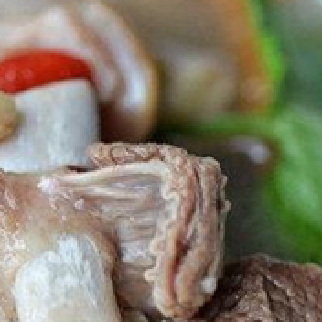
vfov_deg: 4.5
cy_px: 163
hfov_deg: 4.5
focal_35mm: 391
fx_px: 4115
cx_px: -51
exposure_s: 1/200
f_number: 3.5
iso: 800
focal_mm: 90
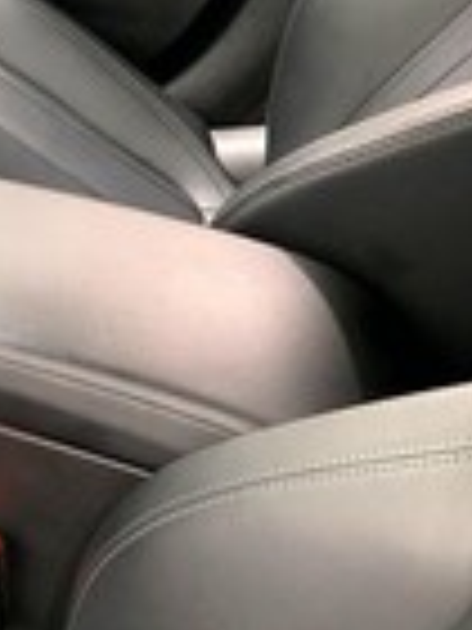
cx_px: -306
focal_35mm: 87
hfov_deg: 15.2
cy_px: 263
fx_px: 1582
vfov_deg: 22.5
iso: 160
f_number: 1.8
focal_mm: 3
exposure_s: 1/60
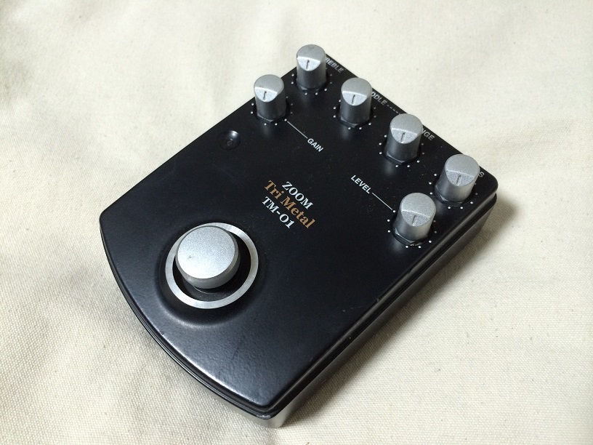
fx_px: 514
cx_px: 296
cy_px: 222
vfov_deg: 46.8
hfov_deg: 60.0
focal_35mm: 30
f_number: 2.2
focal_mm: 4.12
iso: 200
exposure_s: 1/33
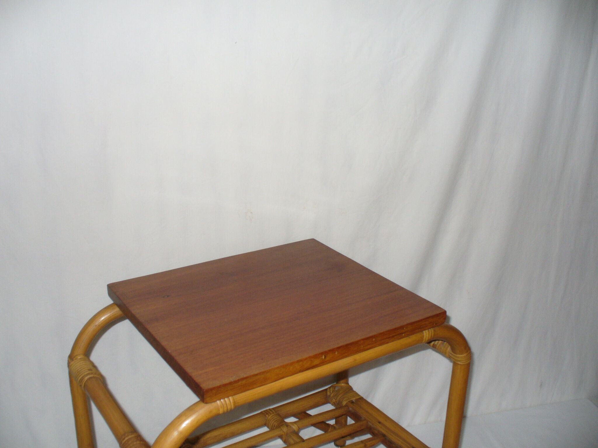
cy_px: 224
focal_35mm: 37
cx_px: 299
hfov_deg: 50.1
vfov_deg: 38.7
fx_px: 639
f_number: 2.8
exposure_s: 1/30
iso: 125
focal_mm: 6.1
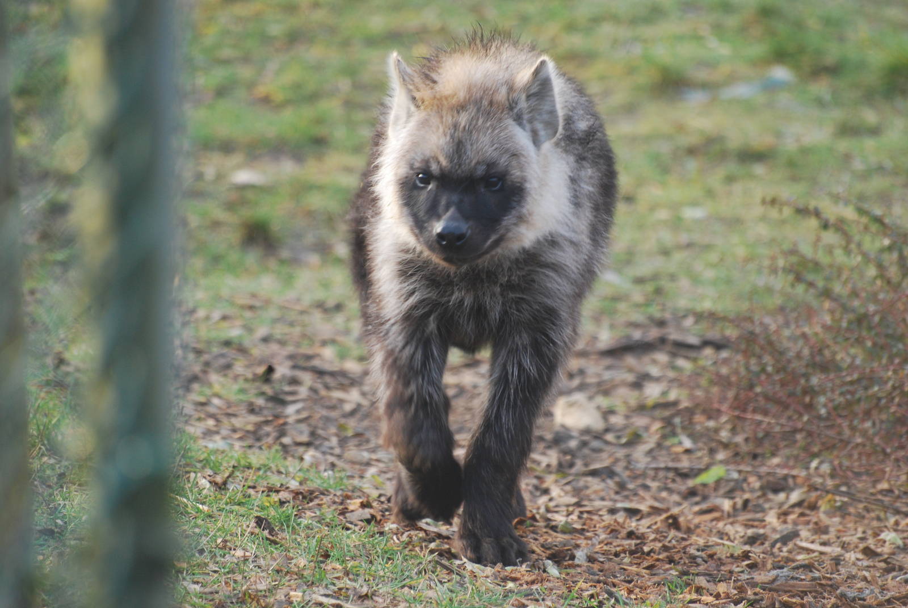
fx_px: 11363
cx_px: 454
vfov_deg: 3.1
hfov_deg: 4.6
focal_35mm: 450
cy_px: 304
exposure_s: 1/80
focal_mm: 300
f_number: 5.6
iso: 400
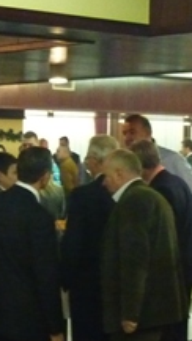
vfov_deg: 20.1
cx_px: 3
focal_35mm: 106
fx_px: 960
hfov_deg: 11.3
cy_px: 233
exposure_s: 1/15
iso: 800
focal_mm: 5.5
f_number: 2.8
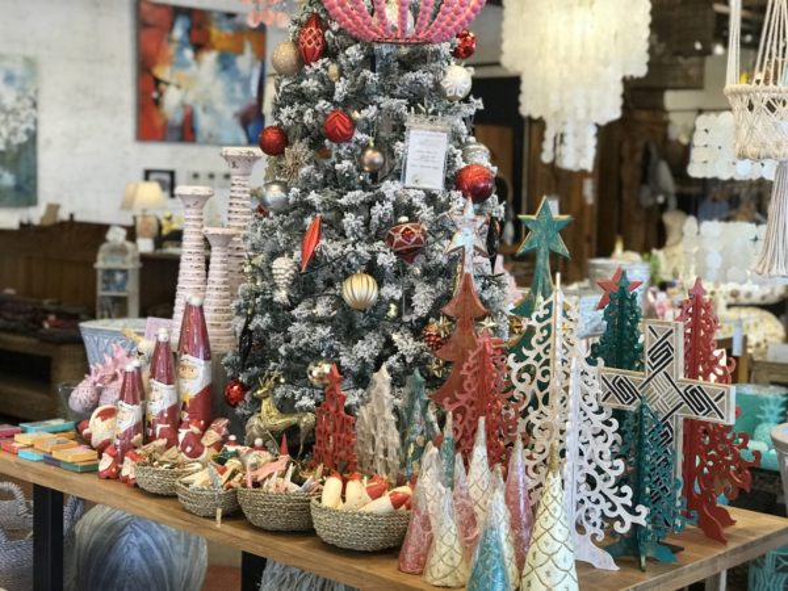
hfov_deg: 33.8
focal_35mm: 57
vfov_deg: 25.7
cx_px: 394
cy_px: 296
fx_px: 1298
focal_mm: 6.6
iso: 100
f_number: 2.8
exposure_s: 1/60
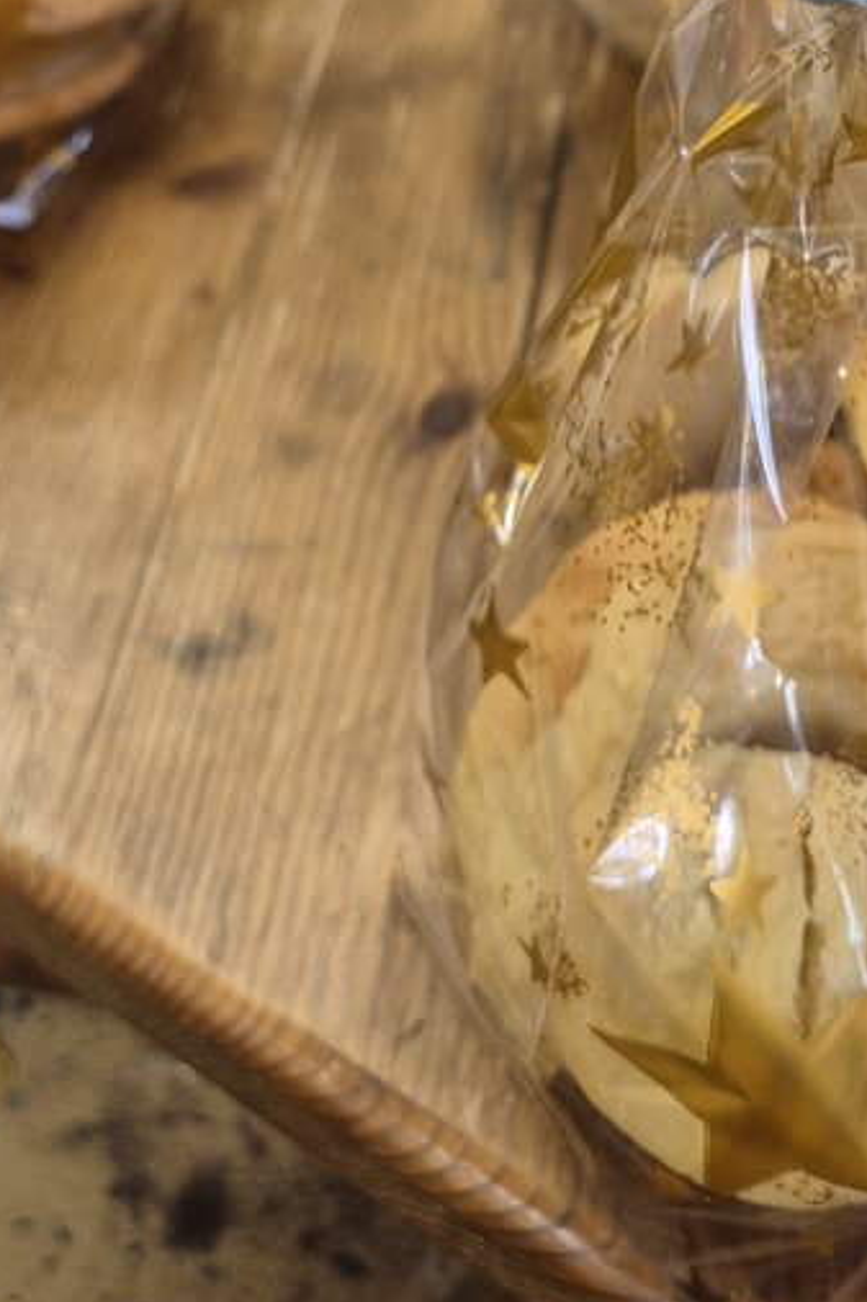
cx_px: 638
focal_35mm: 63
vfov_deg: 28.0
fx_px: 2277
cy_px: -251
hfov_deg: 21.4
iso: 200
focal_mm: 5.4
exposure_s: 1/100
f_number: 1.8
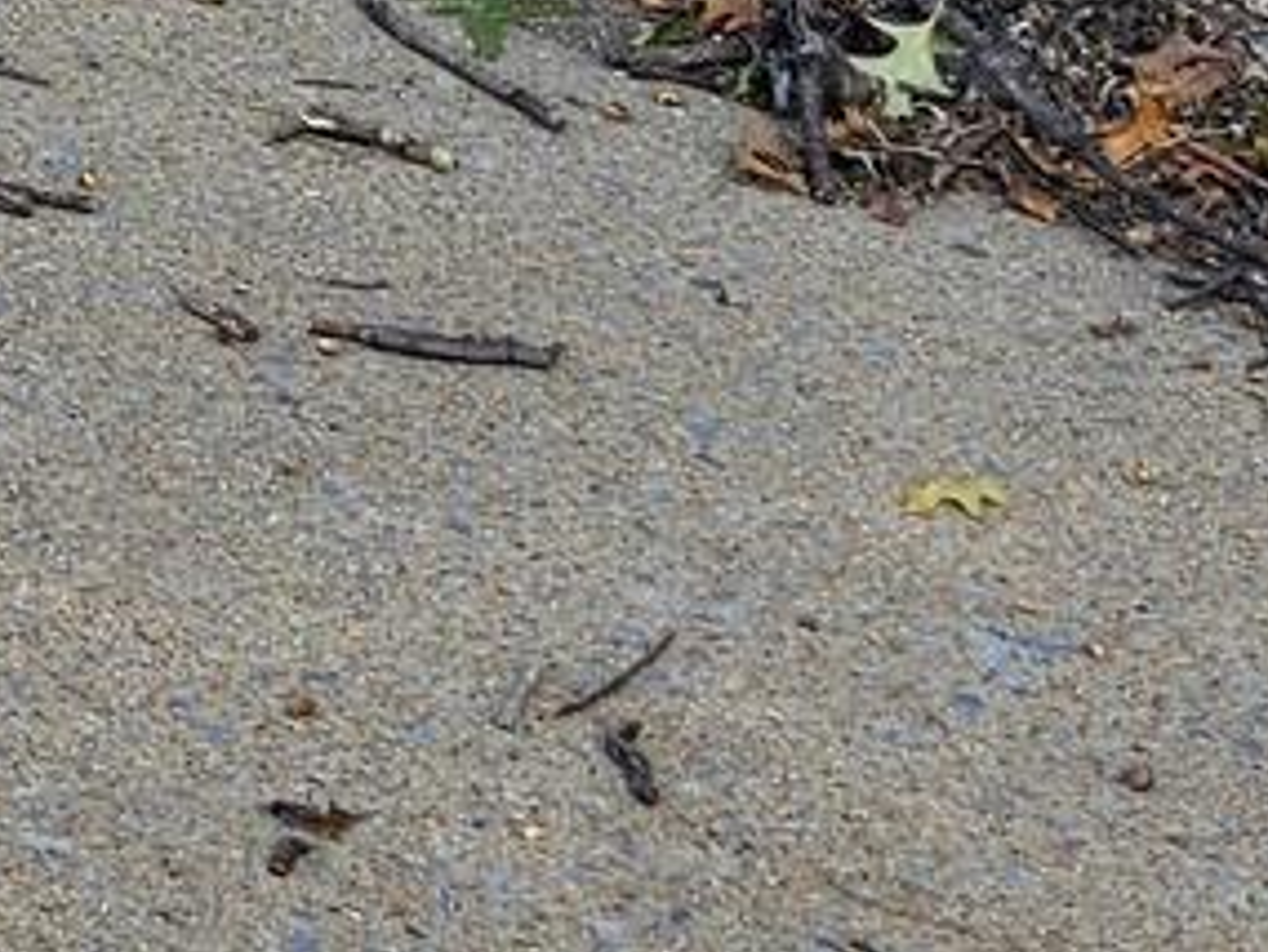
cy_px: -1606
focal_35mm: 165
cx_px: -1913
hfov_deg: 10.2
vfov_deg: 8.1
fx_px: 6047
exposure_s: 1/327
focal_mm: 6.3
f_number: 1.7
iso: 10
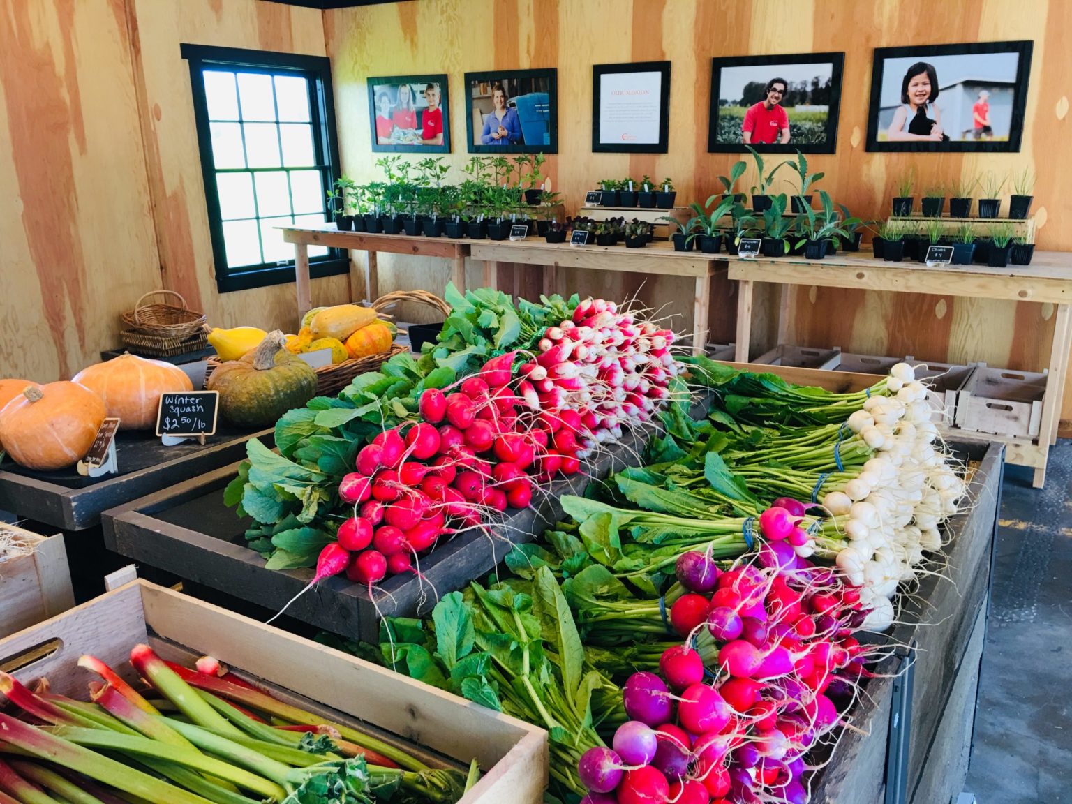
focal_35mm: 29
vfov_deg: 48.2
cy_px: 402
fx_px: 898
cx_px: 536
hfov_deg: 61.7
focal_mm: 4.15
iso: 25
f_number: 2.2
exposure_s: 1/30
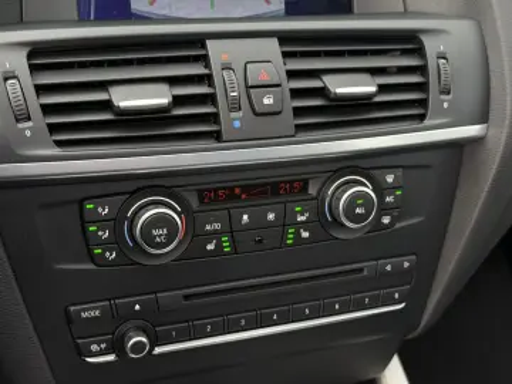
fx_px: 710
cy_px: 192
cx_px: 256
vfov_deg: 30.3
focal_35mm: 48
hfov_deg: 39.7
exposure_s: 1/413
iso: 100
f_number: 1.78
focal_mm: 6.76
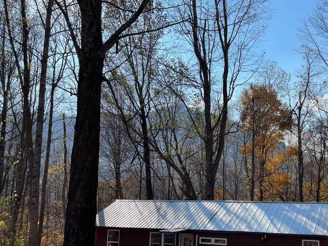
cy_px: 162
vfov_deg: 35.7
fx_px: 379
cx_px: 236
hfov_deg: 45.5
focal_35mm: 40
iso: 50
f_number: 1.6
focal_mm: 5.1
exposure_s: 1/3413
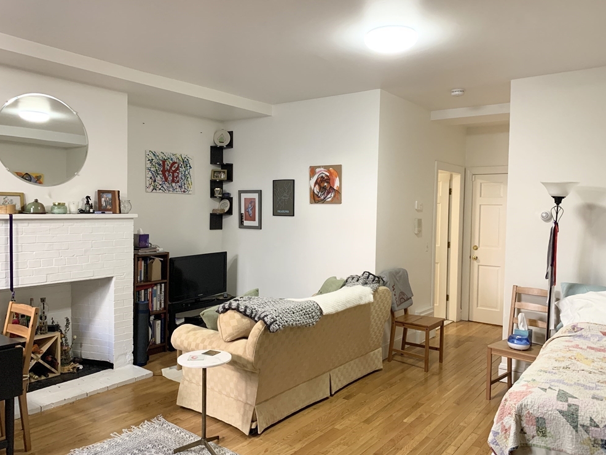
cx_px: 311
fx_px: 473
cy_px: 229
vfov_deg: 51.4
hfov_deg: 65.3
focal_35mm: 27
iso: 320
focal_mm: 4.25
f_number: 1.8
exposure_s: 1/60
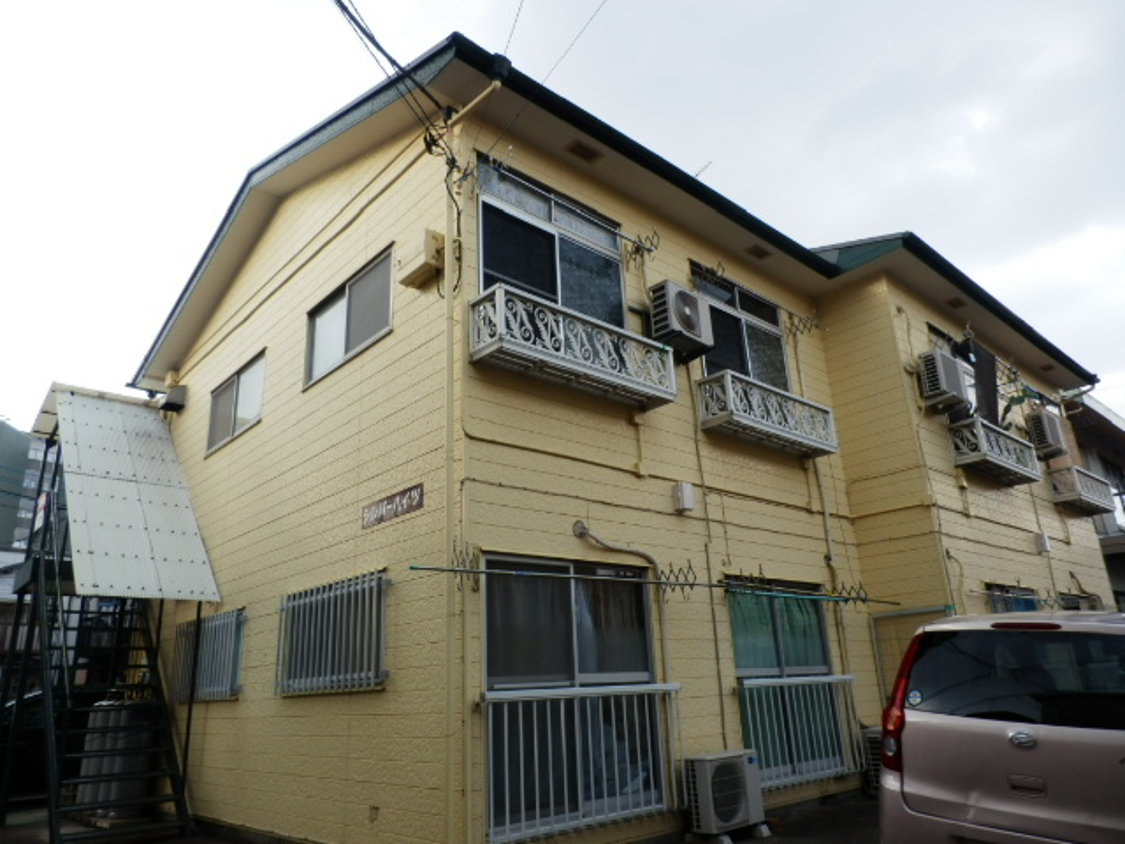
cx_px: 562
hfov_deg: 71.6
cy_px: 422
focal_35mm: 24
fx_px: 780
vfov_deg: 56.8
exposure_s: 1/200
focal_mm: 4.2
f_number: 3
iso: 80
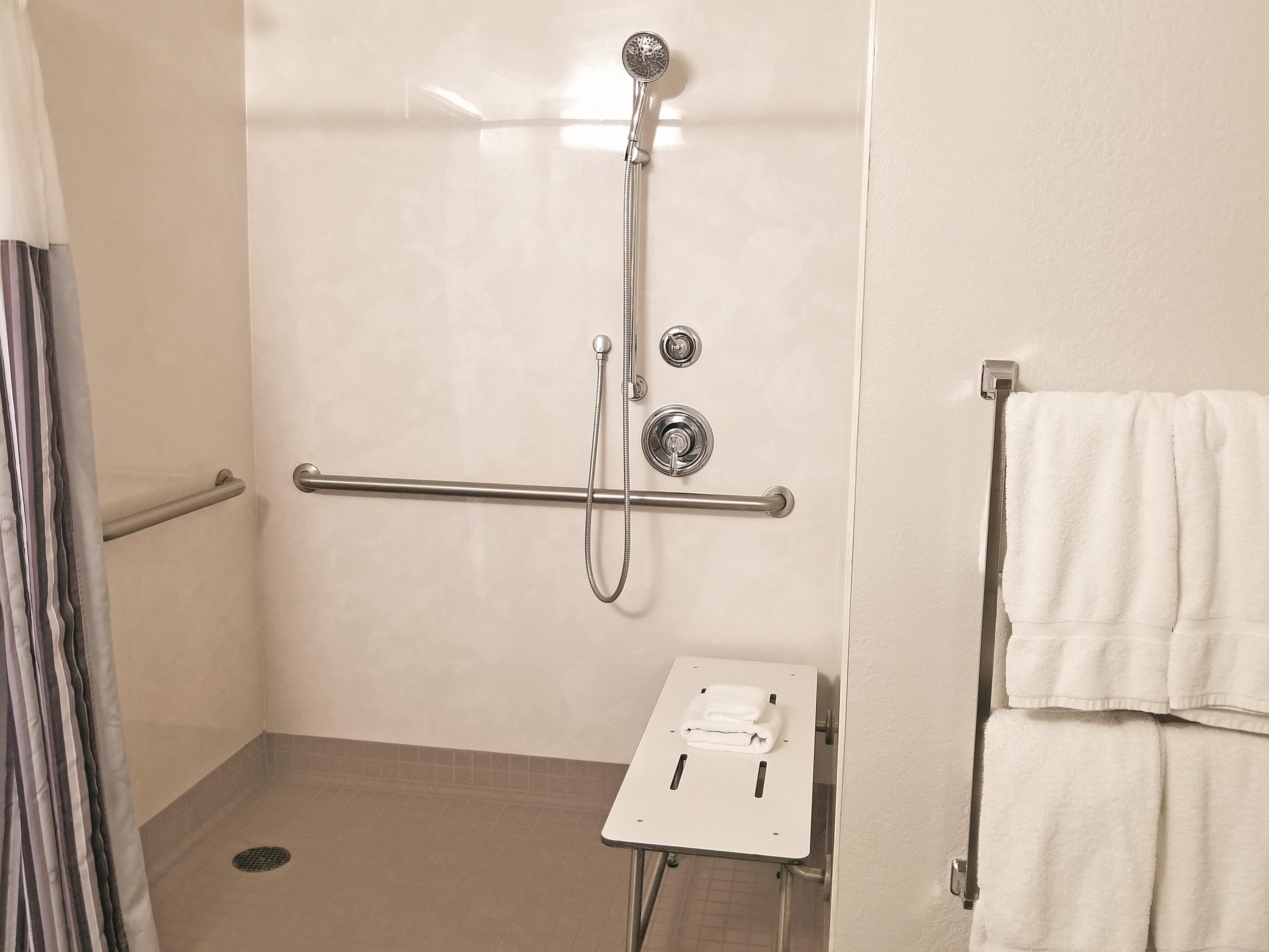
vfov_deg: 46.8
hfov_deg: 60.0
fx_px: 1100
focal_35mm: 30
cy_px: 462
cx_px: 649
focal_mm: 4.25
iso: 250
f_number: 1.7
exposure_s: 1/30
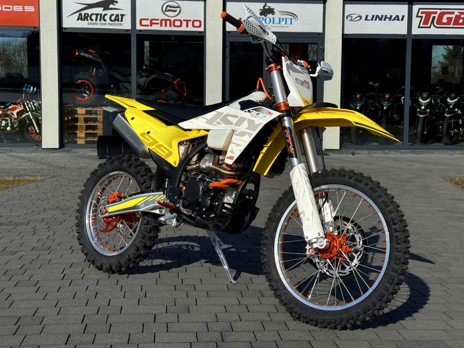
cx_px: 232
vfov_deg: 30.3
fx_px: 643
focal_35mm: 48
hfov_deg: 39.7
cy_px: 174
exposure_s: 1/9901
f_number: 1.78
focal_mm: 6.76
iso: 64
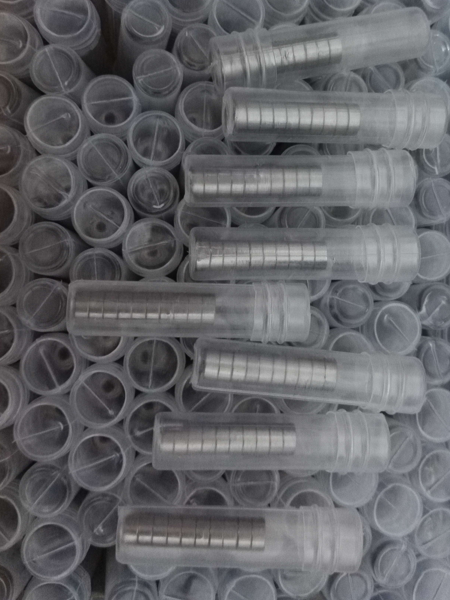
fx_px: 624
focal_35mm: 36
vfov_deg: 50.9
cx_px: 270
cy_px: 229
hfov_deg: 39.5
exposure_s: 1/16.7
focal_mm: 3.83
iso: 1000
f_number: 2
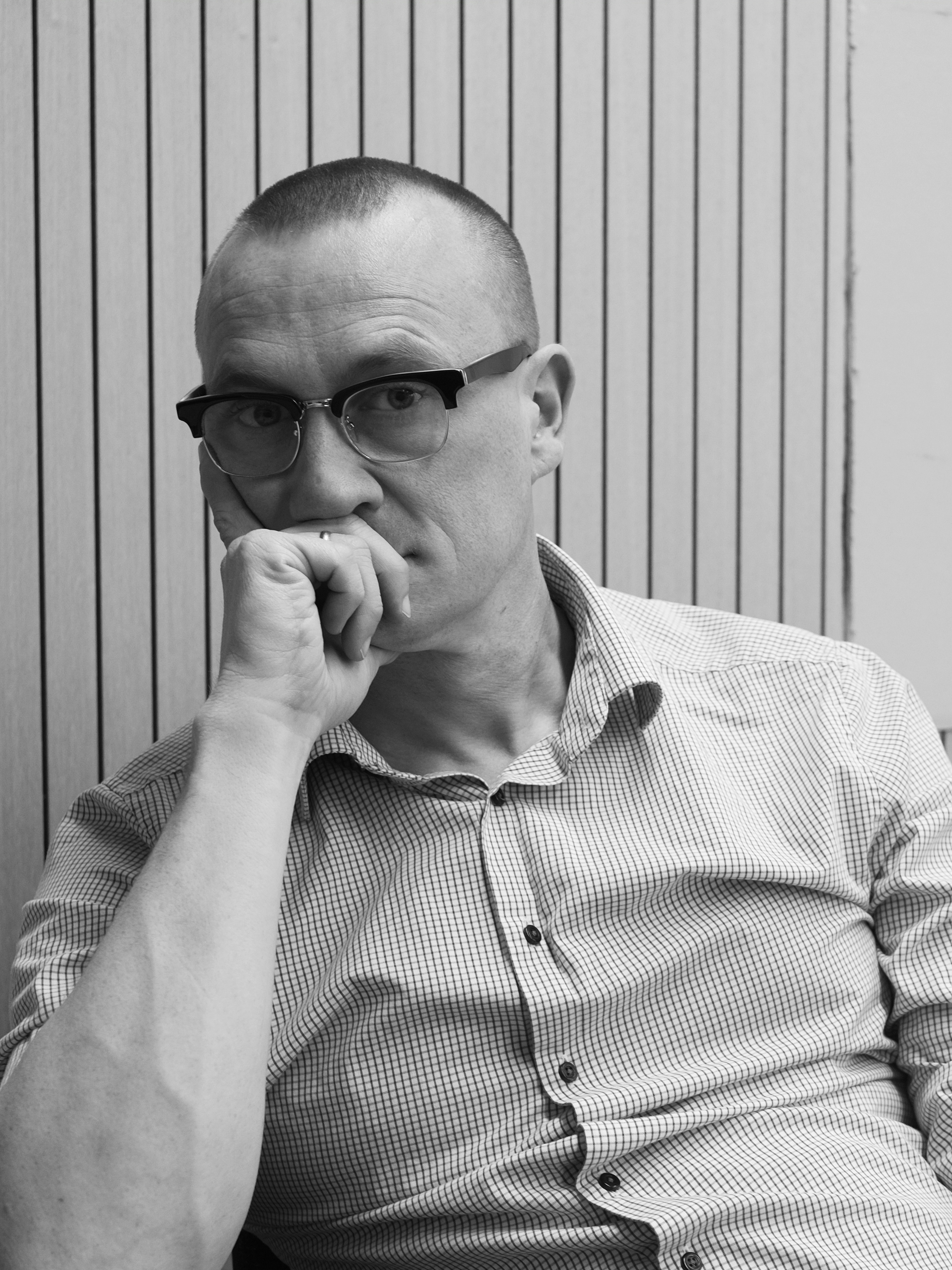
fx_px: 2200
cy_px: 643
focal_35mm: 60
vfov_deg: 32.2
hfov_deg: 24.2
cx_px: 684
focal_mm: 27
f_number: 3.6
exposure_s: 1/60
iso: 400
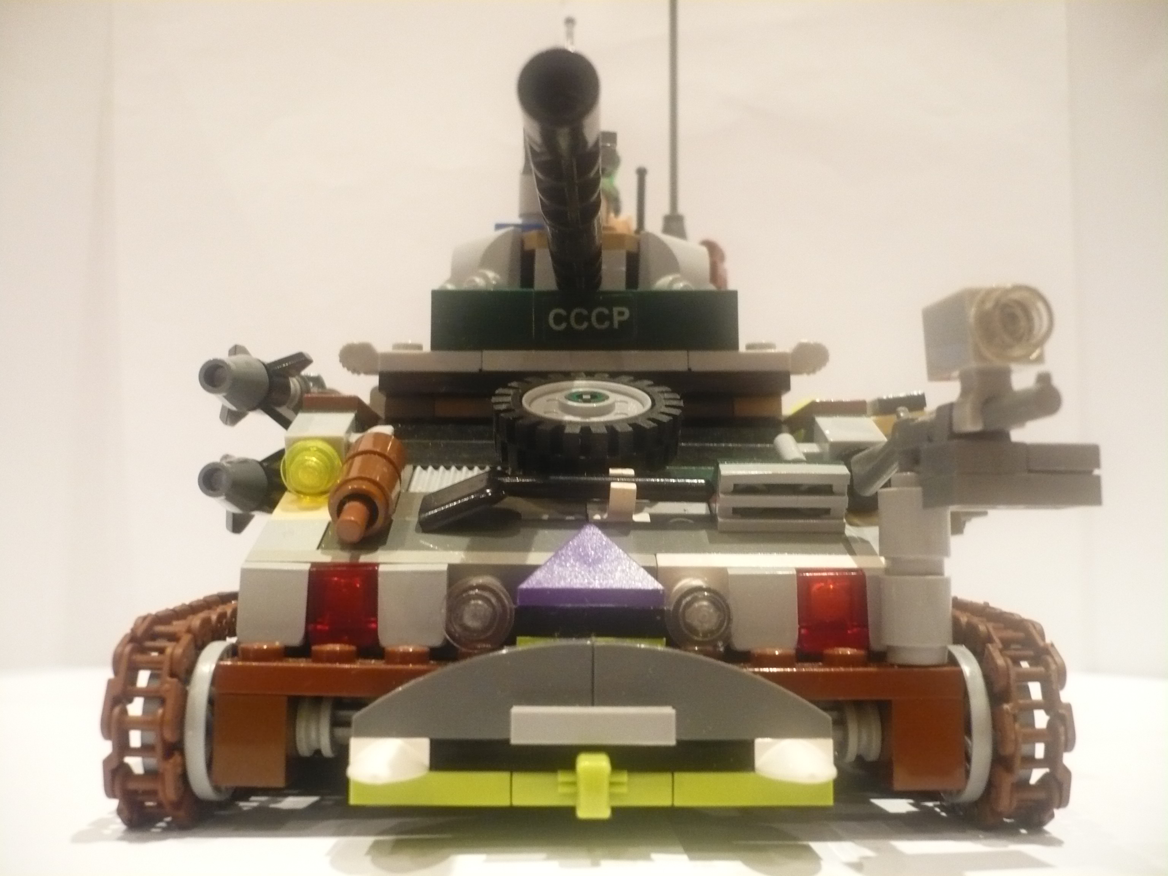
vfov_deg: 40.7
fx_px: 1181
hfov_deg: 52.6
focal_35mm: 35
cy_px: 438
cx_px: 584
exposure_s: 1/8
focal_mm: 5.8
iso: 320
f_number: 2.8
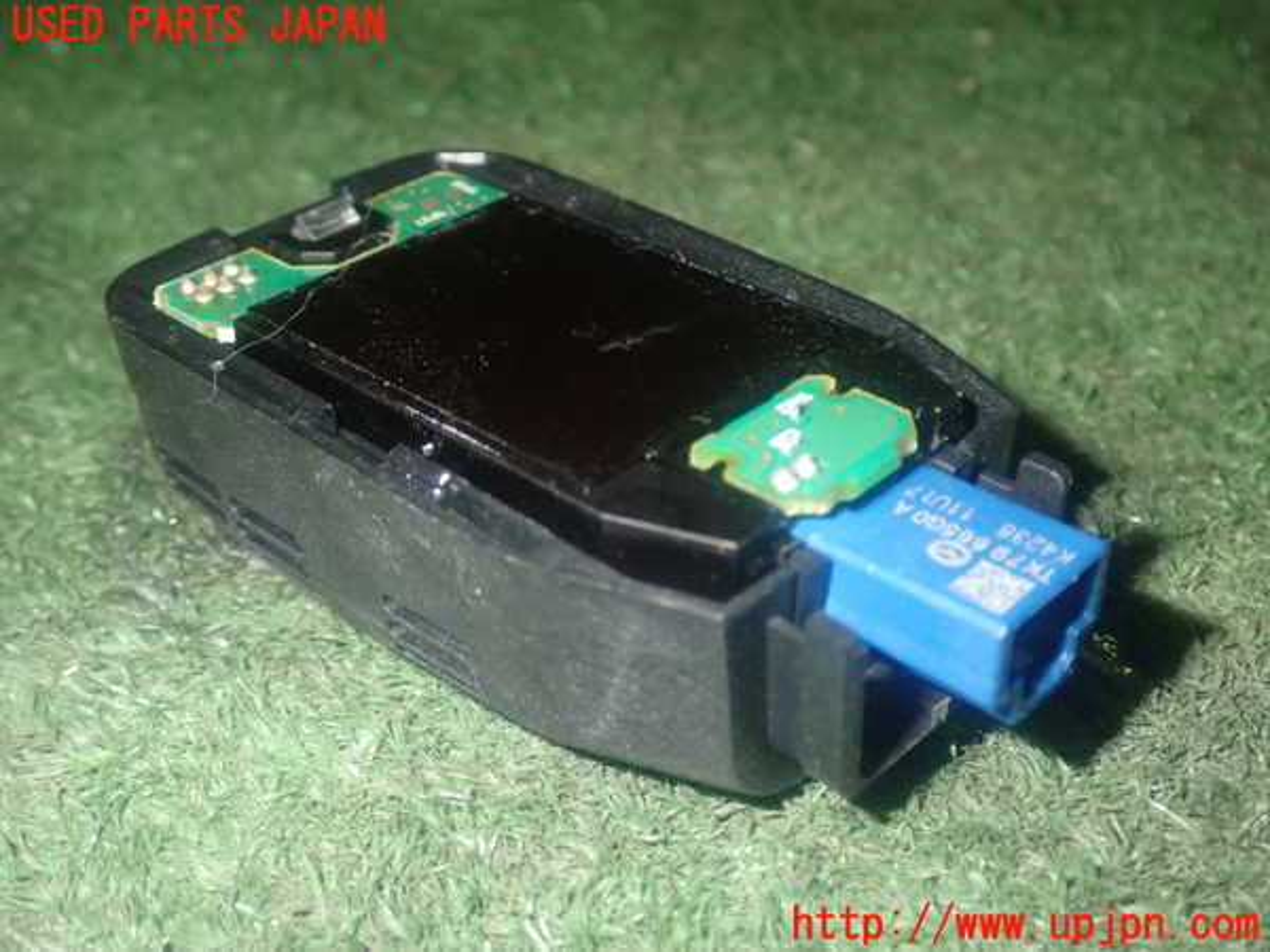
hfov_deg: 40.4
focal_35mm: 47
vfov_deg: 30.9
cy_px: 476
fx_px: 1724
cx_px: 635
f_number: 9
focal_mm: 8.4
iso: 800
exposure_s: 1/50
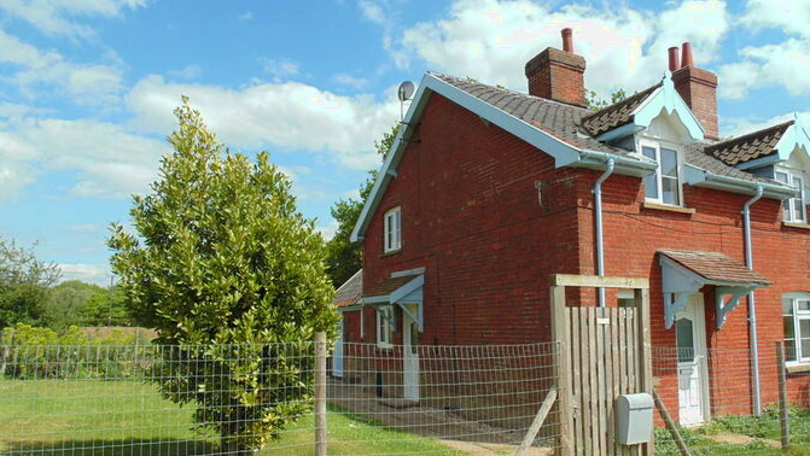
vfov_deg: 45.6
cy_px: 287
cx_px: 420
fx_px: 537
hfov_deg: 74.0
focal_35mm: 25
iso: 80
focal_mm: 4
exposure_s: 1/800
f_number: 3.1
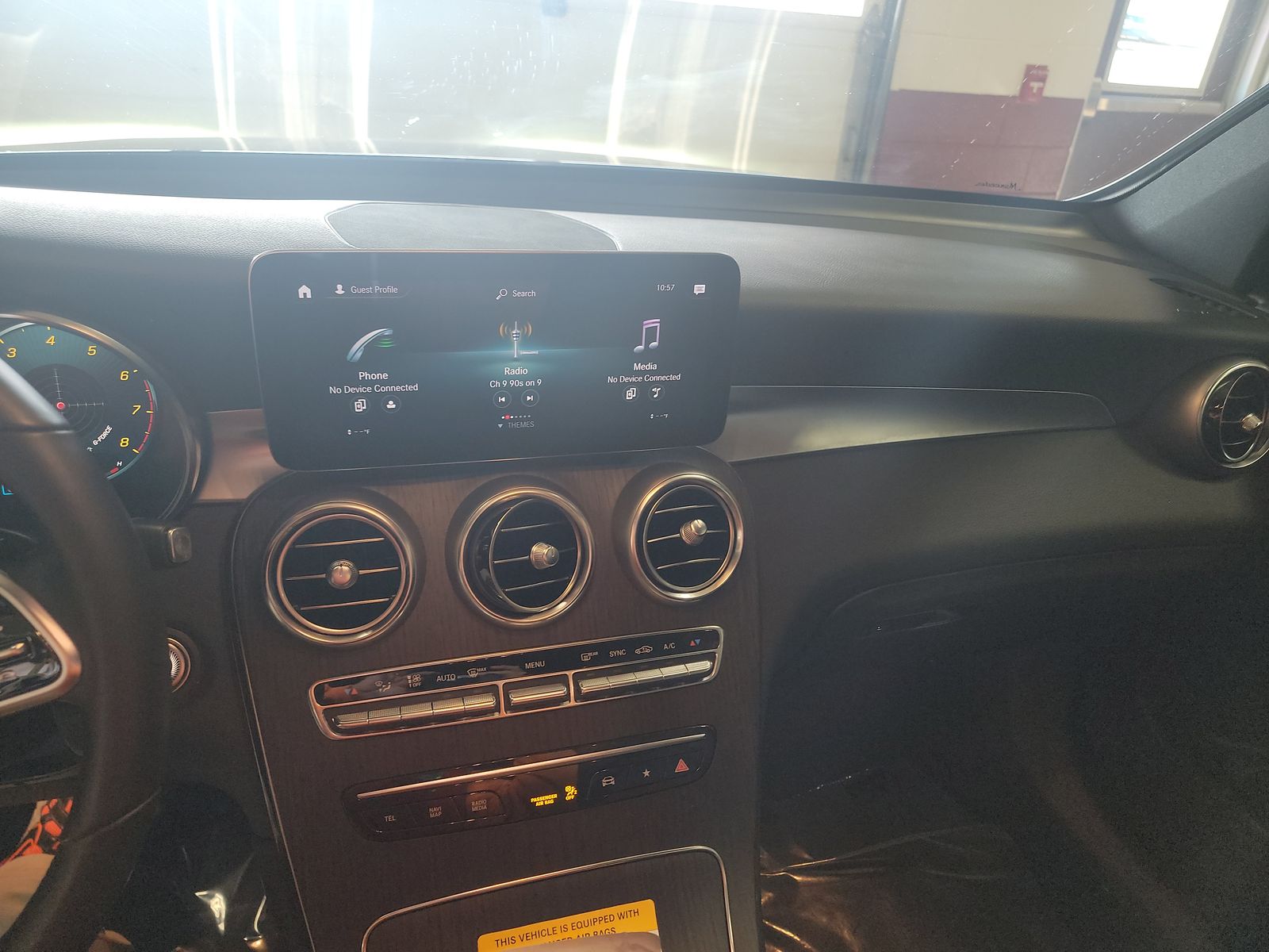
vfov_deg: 56.8
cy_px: 476
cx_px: 634
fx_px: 880
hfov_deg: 71.6
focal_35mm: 24
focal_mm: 6.7
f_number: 1.8
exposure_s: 1/59
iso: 200
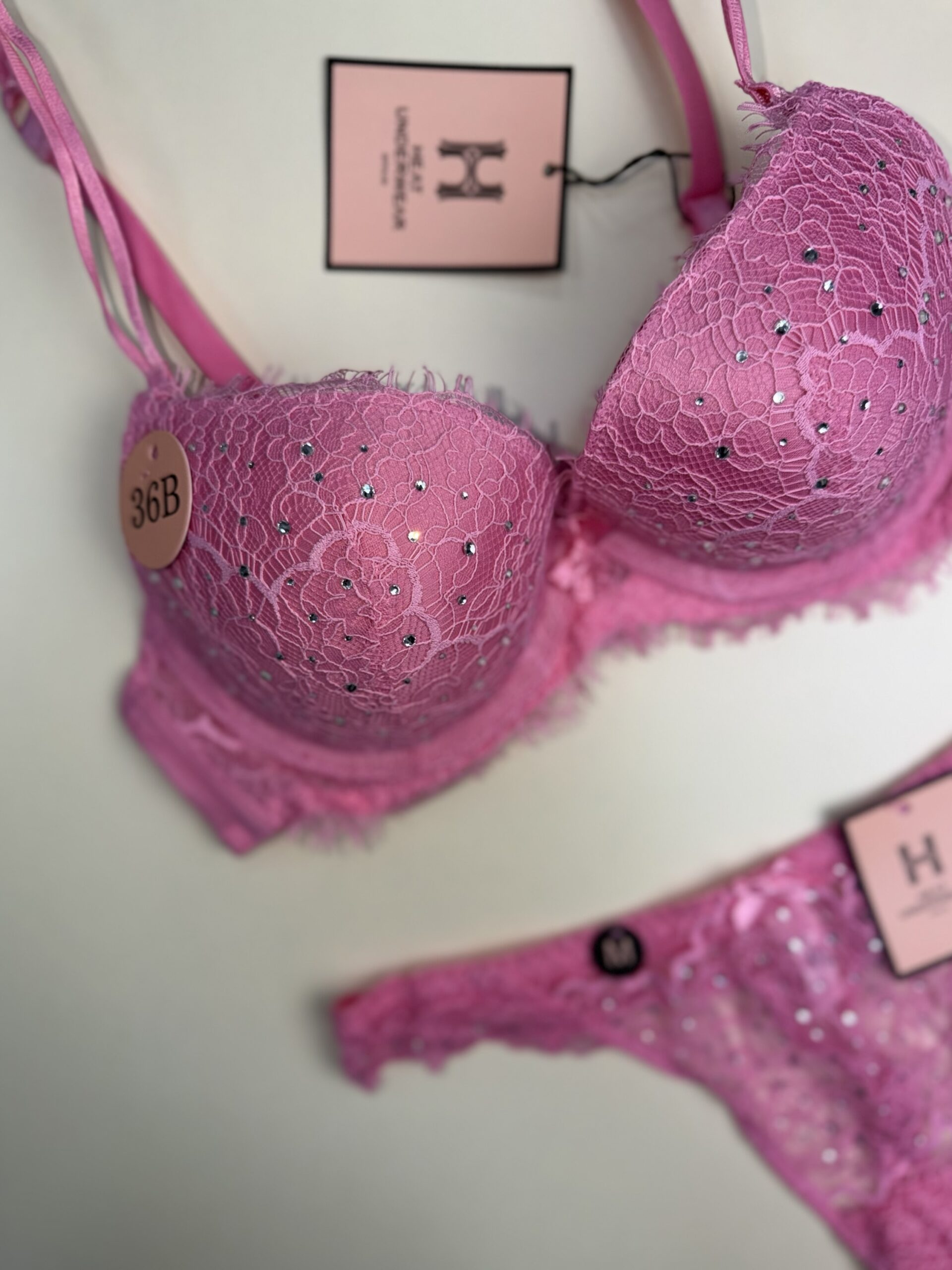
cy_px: 635
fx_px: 880
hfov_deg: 56.8
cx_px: 476
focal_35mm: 24
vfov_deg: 71.6
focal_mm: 6.76
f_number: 1.78
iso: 50
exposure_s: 1/915
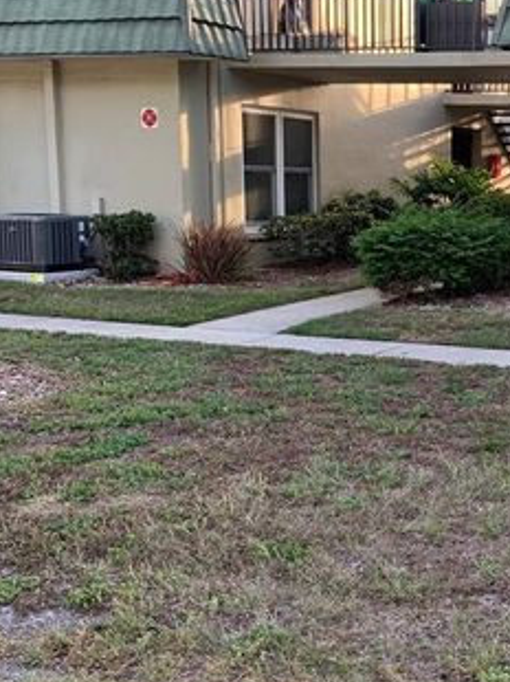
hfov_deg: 24.8
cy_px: 351
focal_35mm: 56
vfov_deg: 34.4
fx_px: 1102
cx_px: 510
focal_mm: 4.25
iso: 25
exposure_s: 1/122
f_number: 1.8
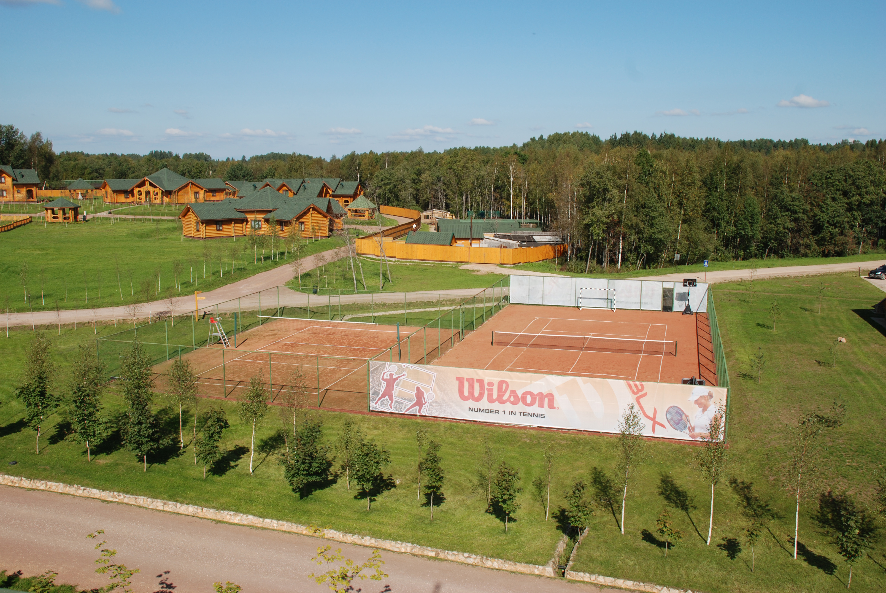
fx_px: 813
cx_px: 443
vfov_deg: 40.1
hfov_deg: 57.2
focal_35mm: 33
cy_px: 296
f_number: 8
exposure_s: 1/250
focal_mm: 22
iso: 100
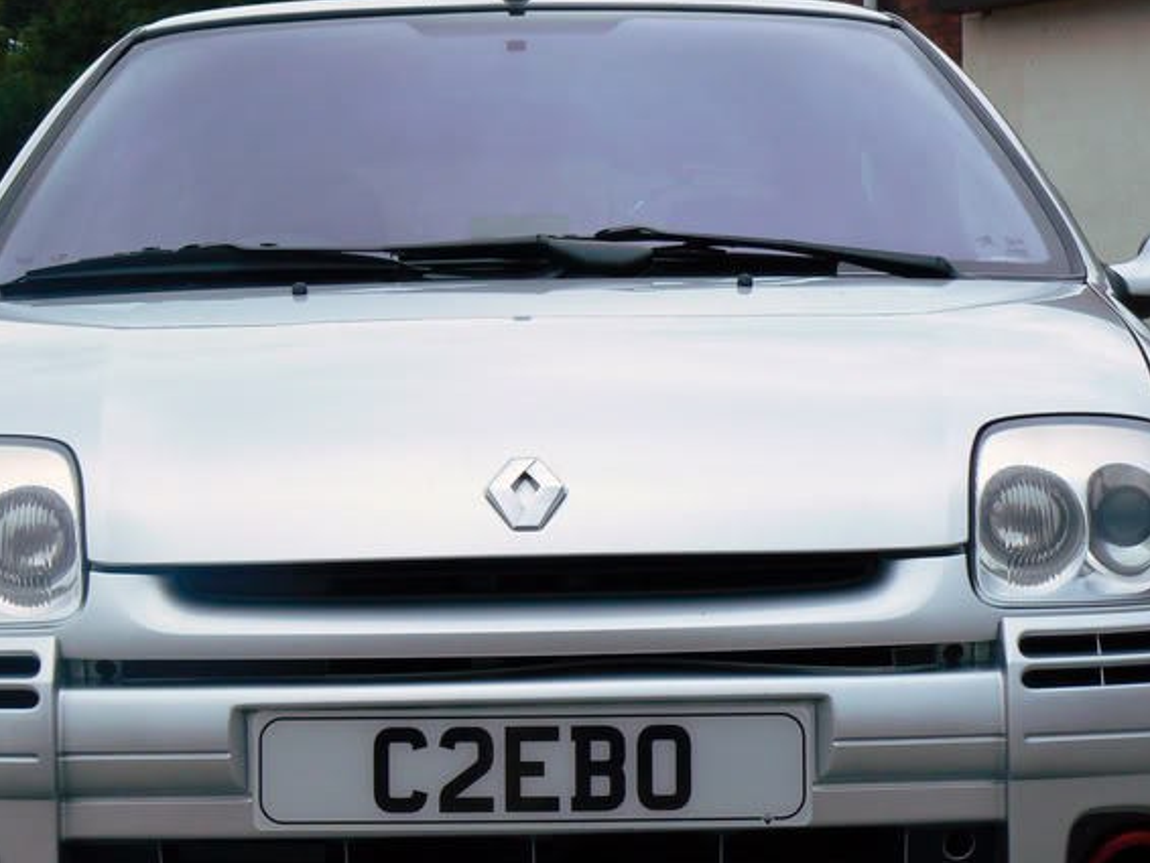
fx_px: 3756
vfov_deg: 13.1
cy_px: 534
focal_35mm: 113
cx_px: 536
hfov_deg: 17.4
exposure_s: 1/200
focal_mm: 13.4
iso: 100
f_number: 6.3
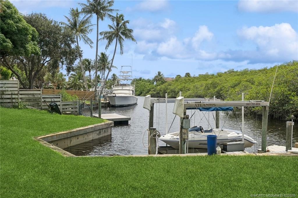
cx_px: 149
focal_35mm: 36
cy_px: 99
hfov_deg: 53.2
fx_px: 298
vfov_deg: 36.8
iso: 250
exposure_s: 1/400
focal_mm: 24
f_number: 10
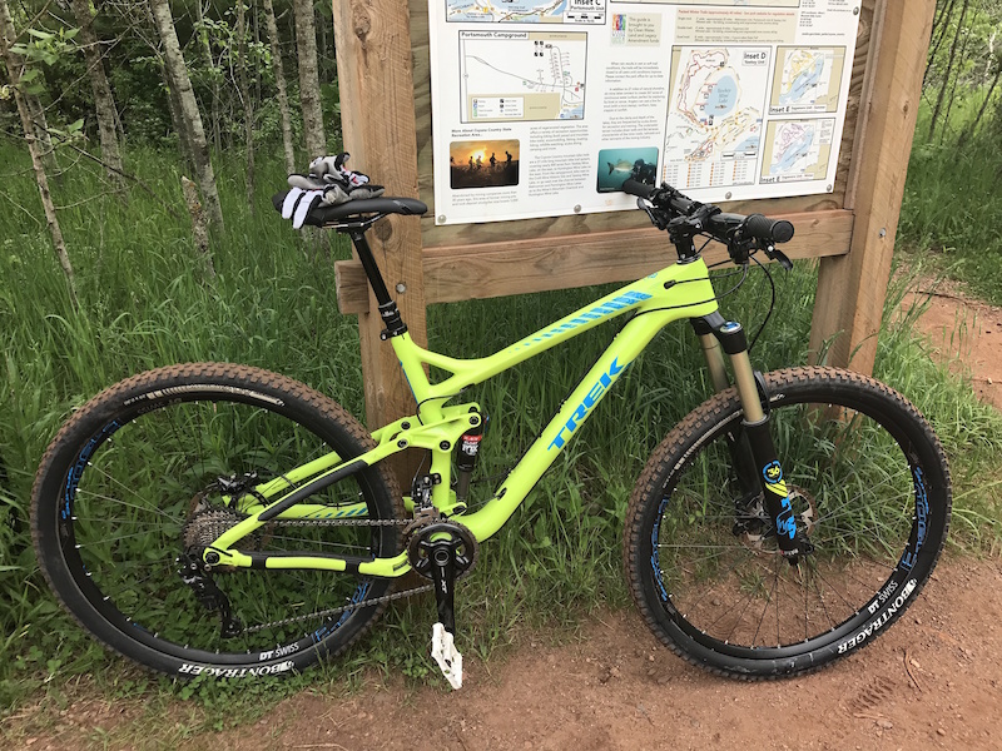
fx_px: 810
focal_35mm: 28
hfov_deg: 63.4
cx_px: 501
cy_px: 376
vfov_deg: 49.7
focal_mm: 3.99
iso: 20
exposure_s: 1/598
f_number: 1.8
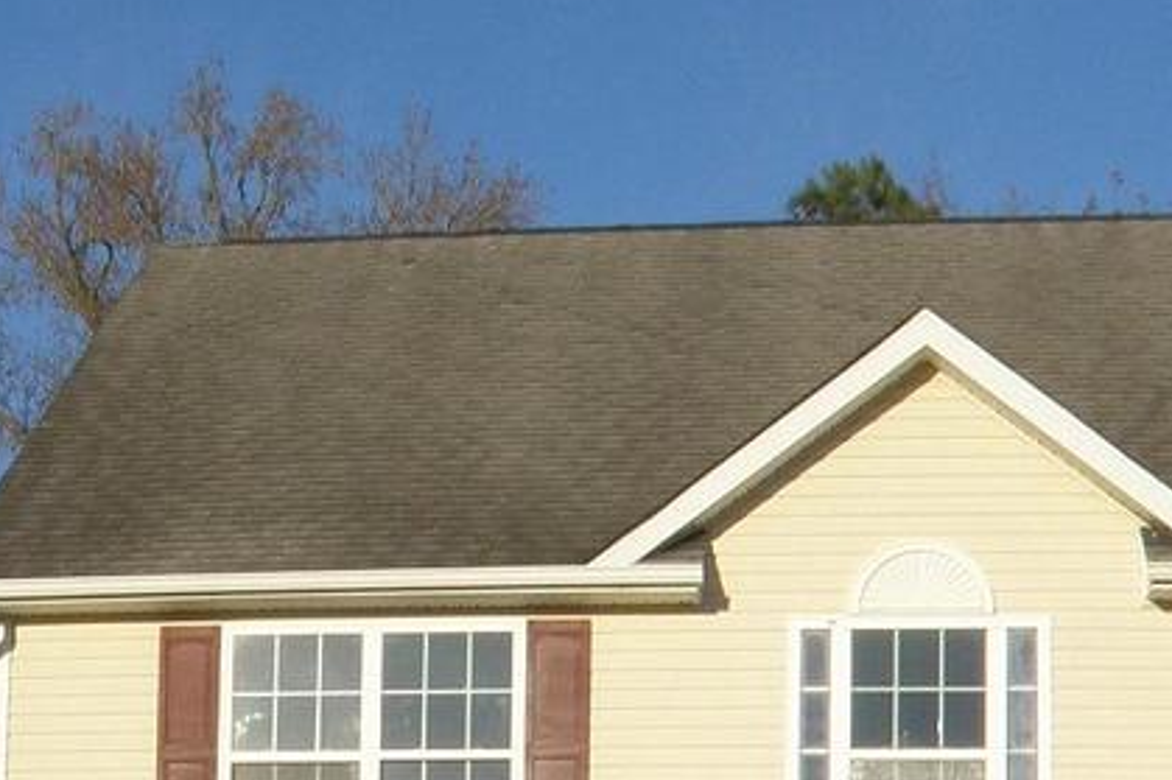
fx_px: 3026
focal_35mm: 93
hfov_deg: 21.8
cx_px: 389
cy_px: 1286
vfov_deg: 13.5
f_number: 5.6
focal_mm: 4.6
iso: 64
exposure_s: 1/320
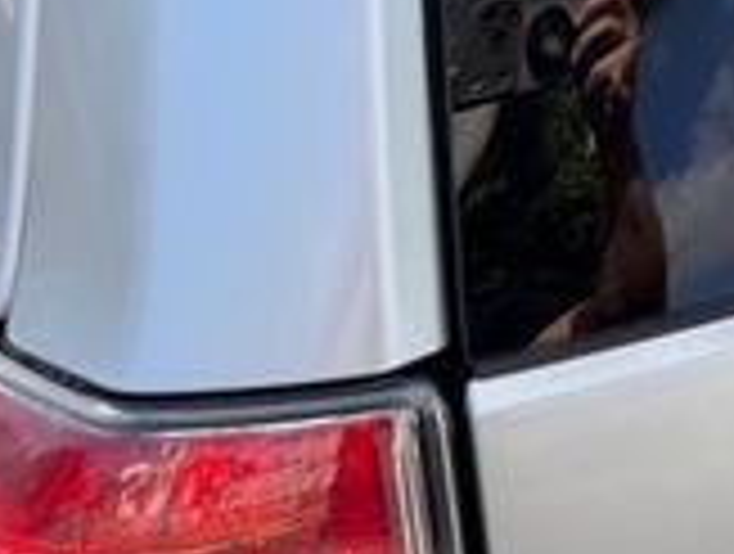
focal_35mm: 94
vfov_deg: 14.5
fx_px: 1998
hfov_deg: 18.1
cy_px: -324
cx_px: 1166
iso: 100
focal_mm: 6.76
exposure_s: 1/2053
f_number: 1.78
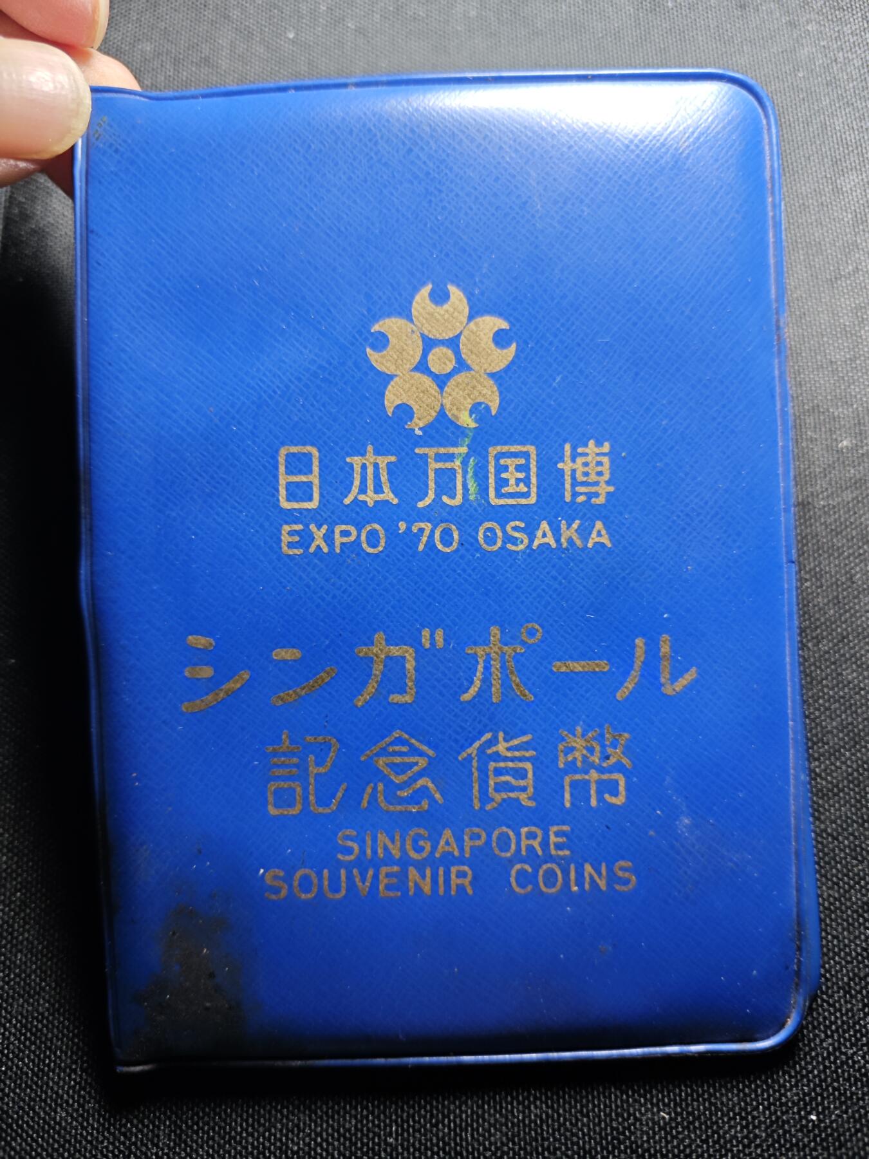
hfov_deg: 56.8
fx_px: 803
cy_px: 580
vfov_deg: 71.6
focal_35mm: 24
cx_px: 434
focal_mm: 5.84
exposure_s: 1/50
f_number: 1.6
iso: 100
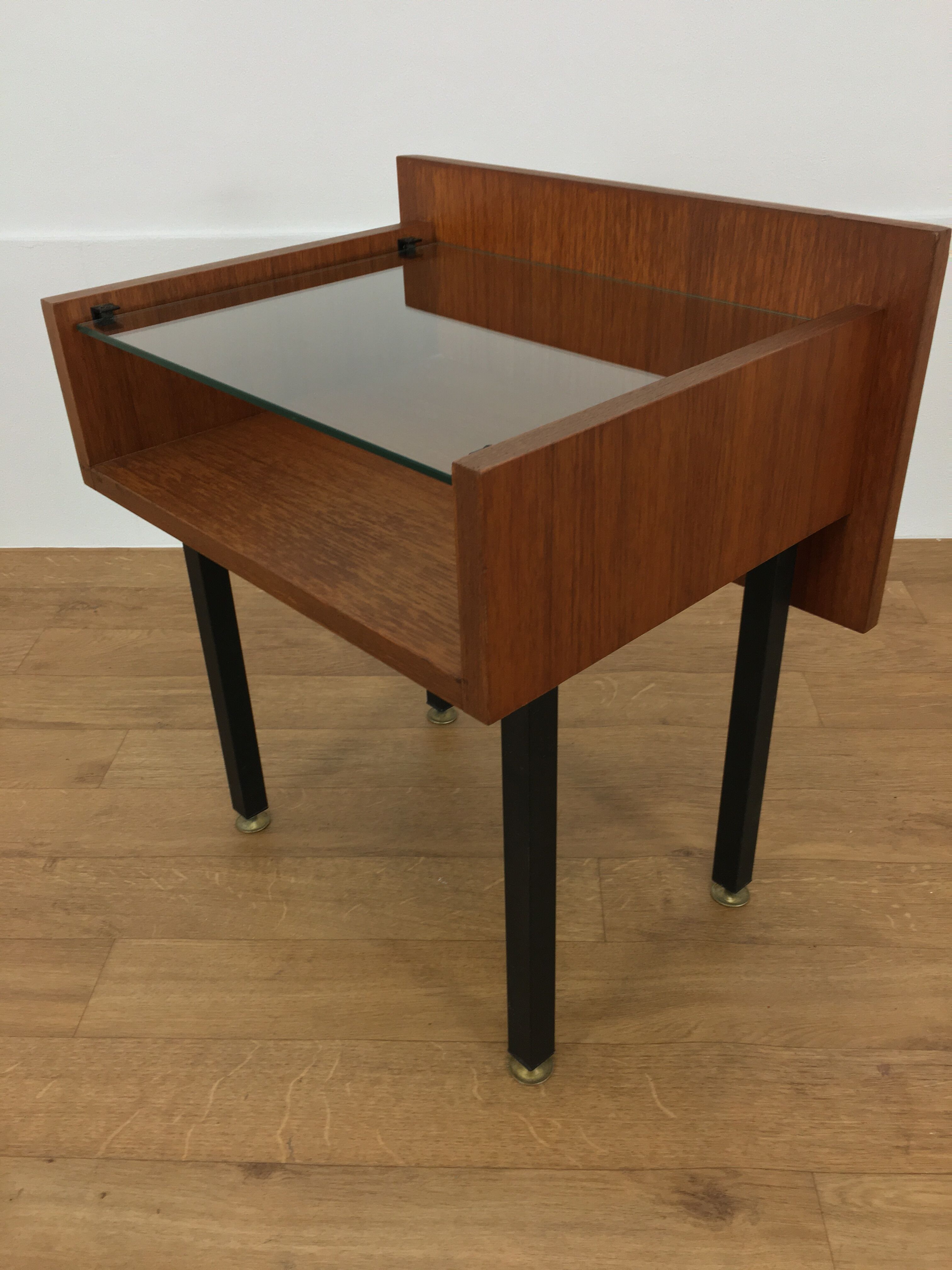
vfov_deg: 61.7
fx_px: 1063
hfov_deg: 48.2
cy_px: 635
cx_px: 476
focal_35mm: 29
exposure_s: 1/33
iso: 50
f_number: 2.2
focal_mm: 4.15
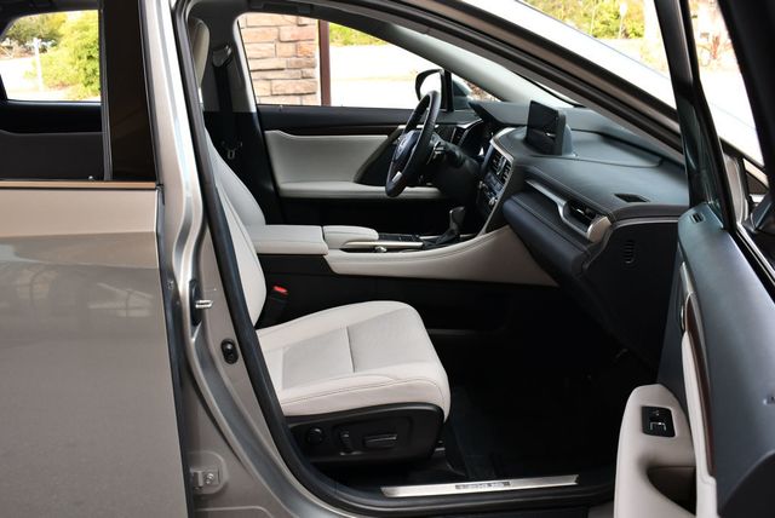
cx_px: 388
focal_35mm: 36
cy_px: 259
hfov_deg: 53.1
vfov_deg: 36.9
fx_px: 776
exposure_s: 1/250
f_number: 5
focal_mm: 18
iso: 400
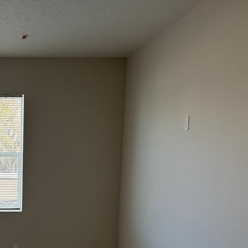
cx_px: -9
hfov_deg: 30.2
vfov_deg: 31.2
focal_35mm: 52
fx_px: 421
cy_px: 226
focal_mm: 6.86
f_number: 1.78
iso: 80
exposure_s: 1/264
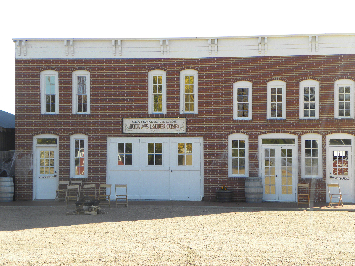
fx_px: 974
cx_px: 178
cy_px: 133
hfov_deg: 20.7
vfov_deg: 15.6
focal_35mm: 95
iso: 64
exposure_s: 1/144
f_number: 4.5
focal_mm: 16.9
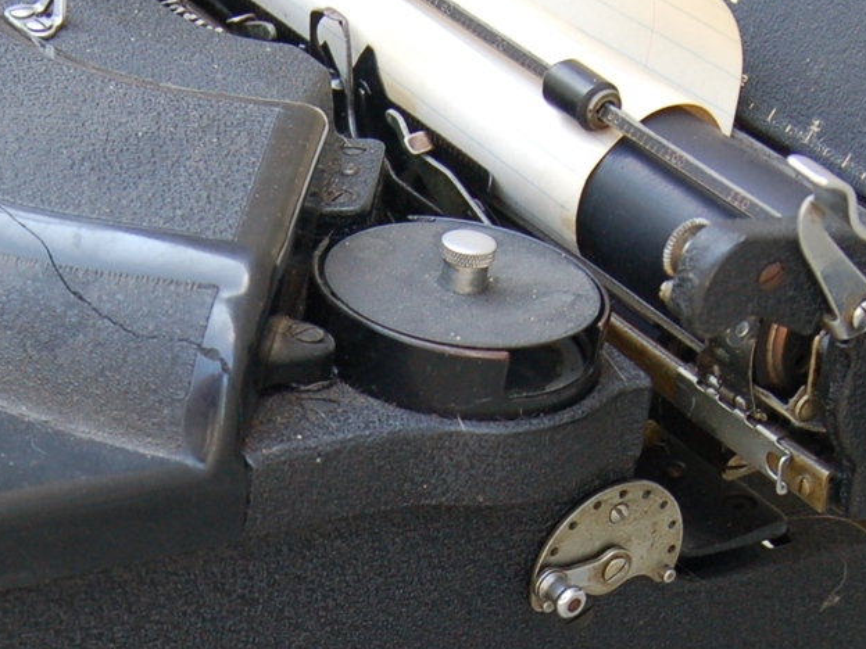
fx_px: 1351
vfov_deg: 27.0
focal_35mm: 54
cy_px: 345
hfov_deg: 35.3
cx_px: 552
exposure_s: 1/100
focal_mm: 26
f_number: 5
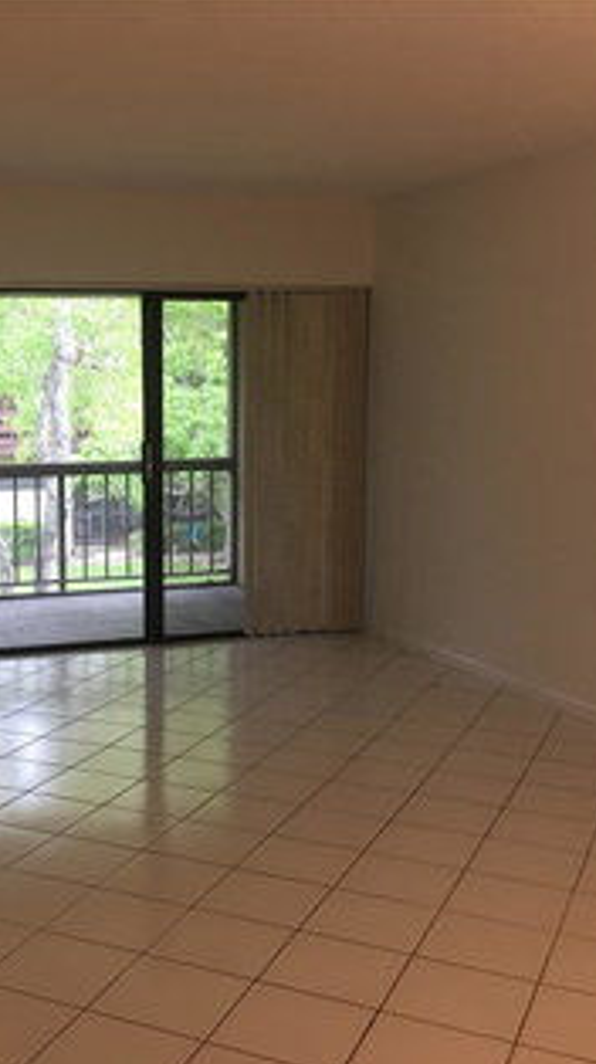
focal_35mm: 43
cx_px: 124
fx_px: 1211
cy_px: 539
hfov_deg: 27.1
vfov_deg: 47.4
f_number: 2.2
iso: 32
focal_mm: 4.15
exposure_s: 1/30
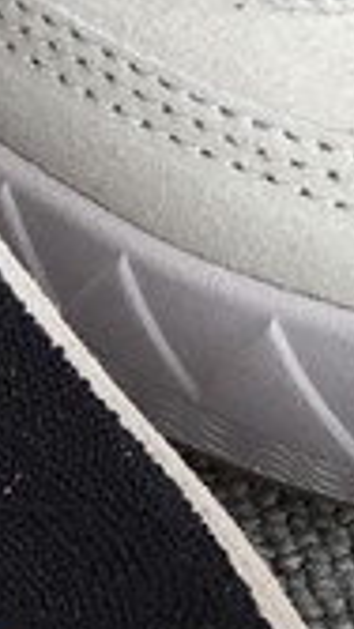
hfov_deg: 6.2
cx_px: -633
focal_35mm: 182
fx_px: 3036
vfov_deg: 11.8
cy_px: 476
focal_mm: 3.3
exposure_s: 1/138
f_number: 2.4
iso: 25
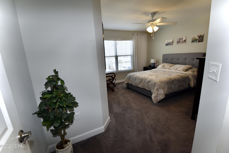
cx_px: 114
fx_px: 95
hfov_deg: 100.4
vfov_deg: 77.3
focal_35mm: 15
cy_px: 76
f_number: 5.6
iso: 500
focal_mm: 10
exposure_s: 1/125
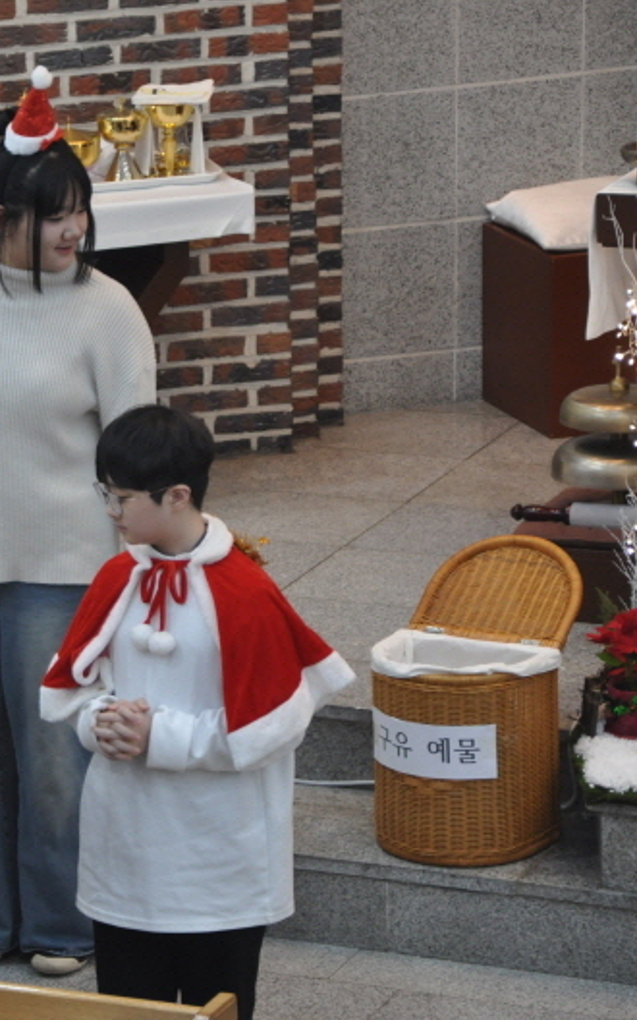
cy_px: 511
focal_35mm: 208
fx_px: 5778
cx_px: -27
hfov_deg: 6.3
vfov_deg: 10.1
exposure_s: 1/30
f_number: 5.6
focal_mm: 90
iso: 800
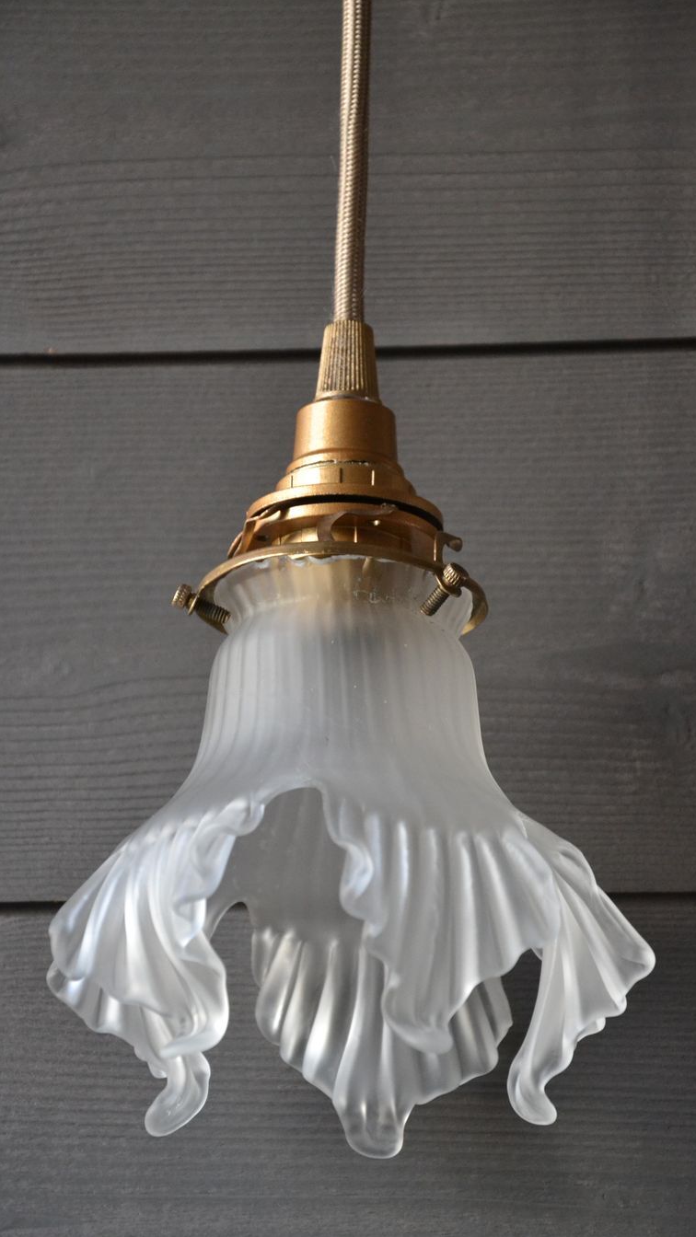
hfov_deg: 8.5
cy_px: 618
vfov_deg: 15.1
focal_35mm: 142
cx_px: 340
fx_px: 4659
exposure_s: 1/125
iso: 2000
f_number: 5.6
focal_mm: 90
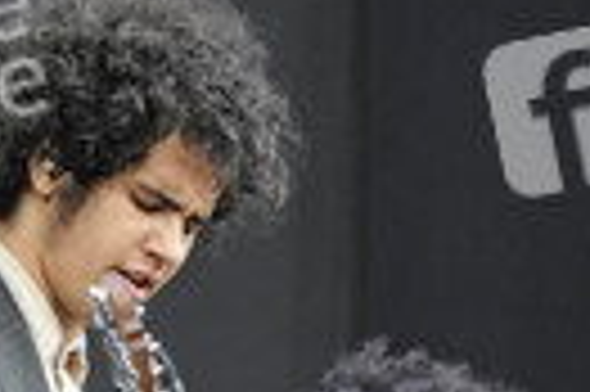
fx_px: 8986
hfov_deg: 3.8
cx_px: 306
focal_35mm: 549
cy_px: 766
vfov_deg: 2.5
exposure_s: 1/200
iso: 1250
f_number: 5
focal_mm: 120
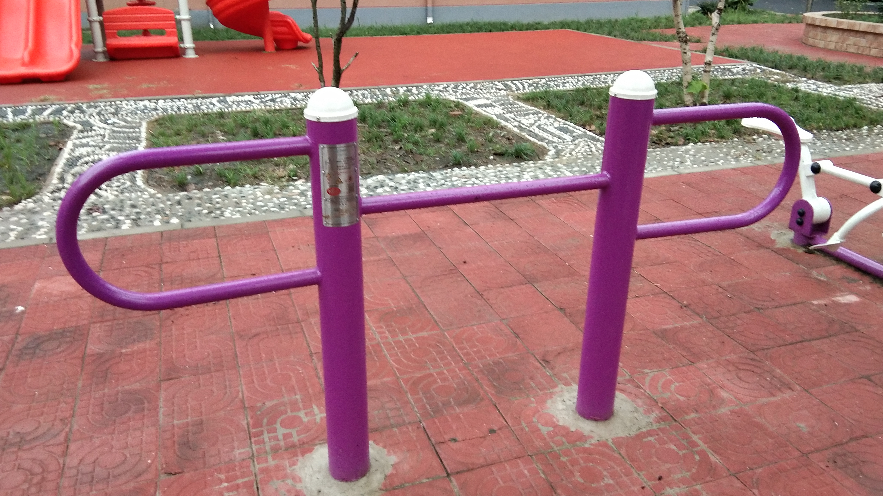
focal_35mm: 34
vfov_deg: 34.6
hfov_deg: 58.0
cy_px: 249
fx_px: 796
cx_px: 441
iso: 500
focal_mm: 3.69
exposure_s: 1/33.3
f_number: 2.2
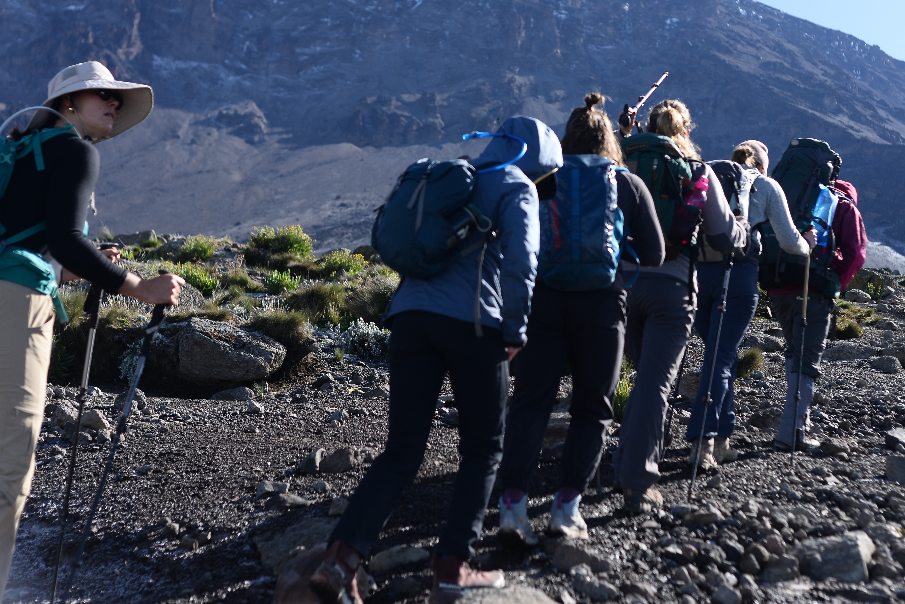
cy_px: 233
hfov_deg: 28.8
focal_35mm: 70
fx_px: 1760
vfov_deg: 19.4
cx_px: 539
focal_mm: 50
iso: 140
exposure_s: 1/1600
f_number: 2.8
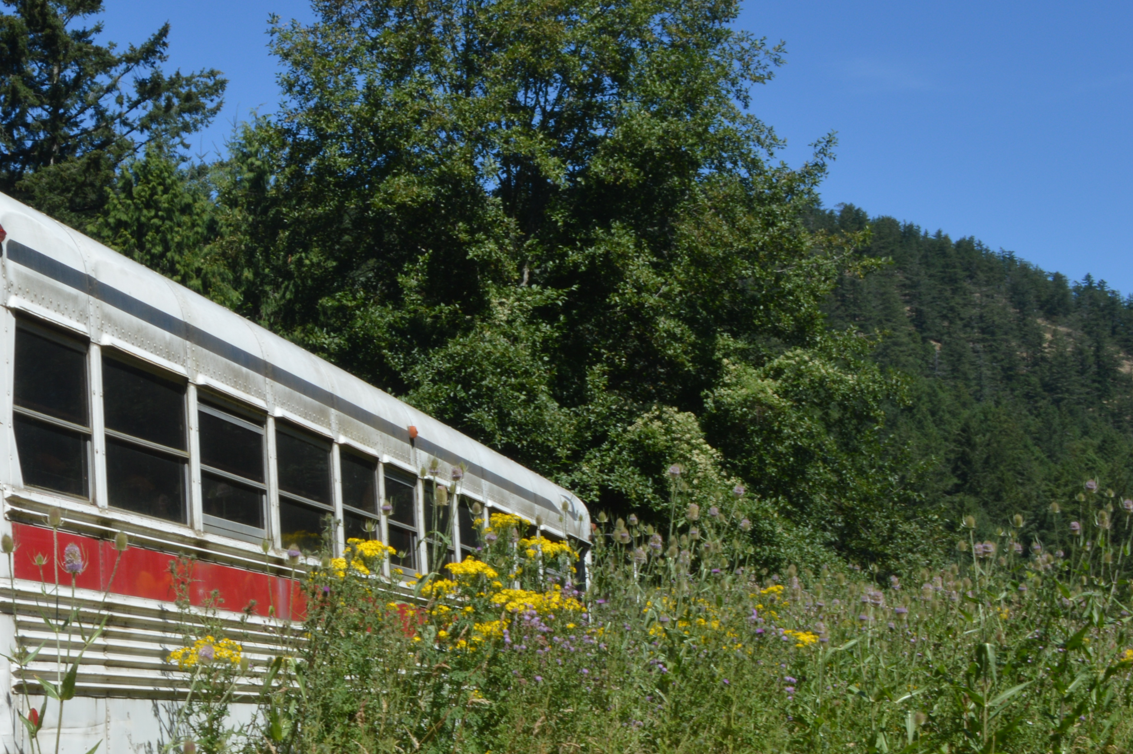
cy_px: 499
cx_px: 67
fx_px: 1981
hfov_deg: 30.2
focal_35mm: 63
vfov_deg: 21.5
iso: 100
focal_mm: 22
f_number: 20
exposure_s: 1/50
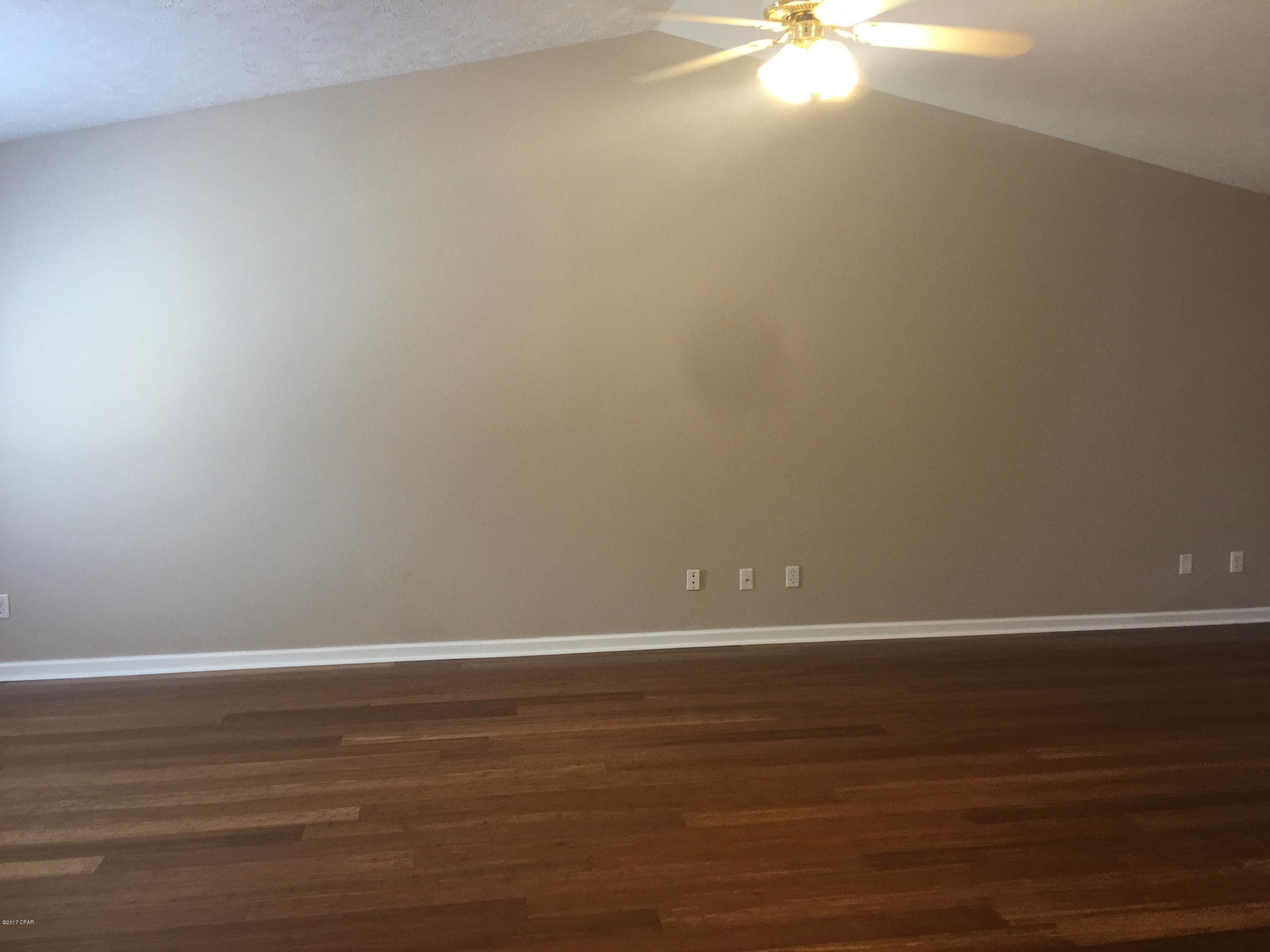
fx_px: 1064
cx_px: 635
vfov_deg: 48.2
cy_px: 476
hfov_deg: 61.7
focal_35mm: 29
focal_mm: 4.15
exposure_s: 1/15
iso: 50
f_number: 2.2
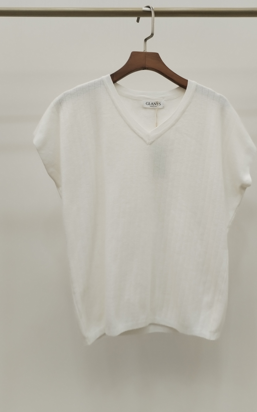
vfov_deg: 61.2
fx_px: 347
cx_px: 137
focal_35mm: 31
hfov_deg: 40.6
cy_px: 206
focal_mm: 4.75
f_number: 1.8
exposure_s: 1/120
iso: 231
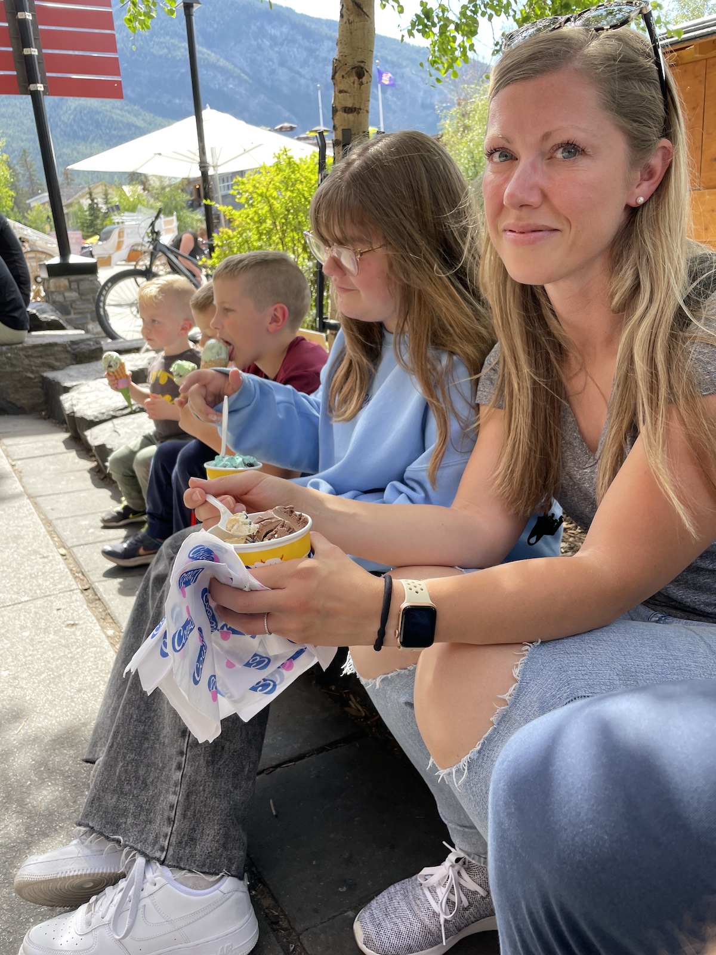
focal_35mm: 26
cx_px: 358
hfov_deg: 53.1
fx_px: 717
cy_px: 478
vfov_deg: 67.3
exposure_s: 1/218
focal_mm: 4.2
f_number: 1.6
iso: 32
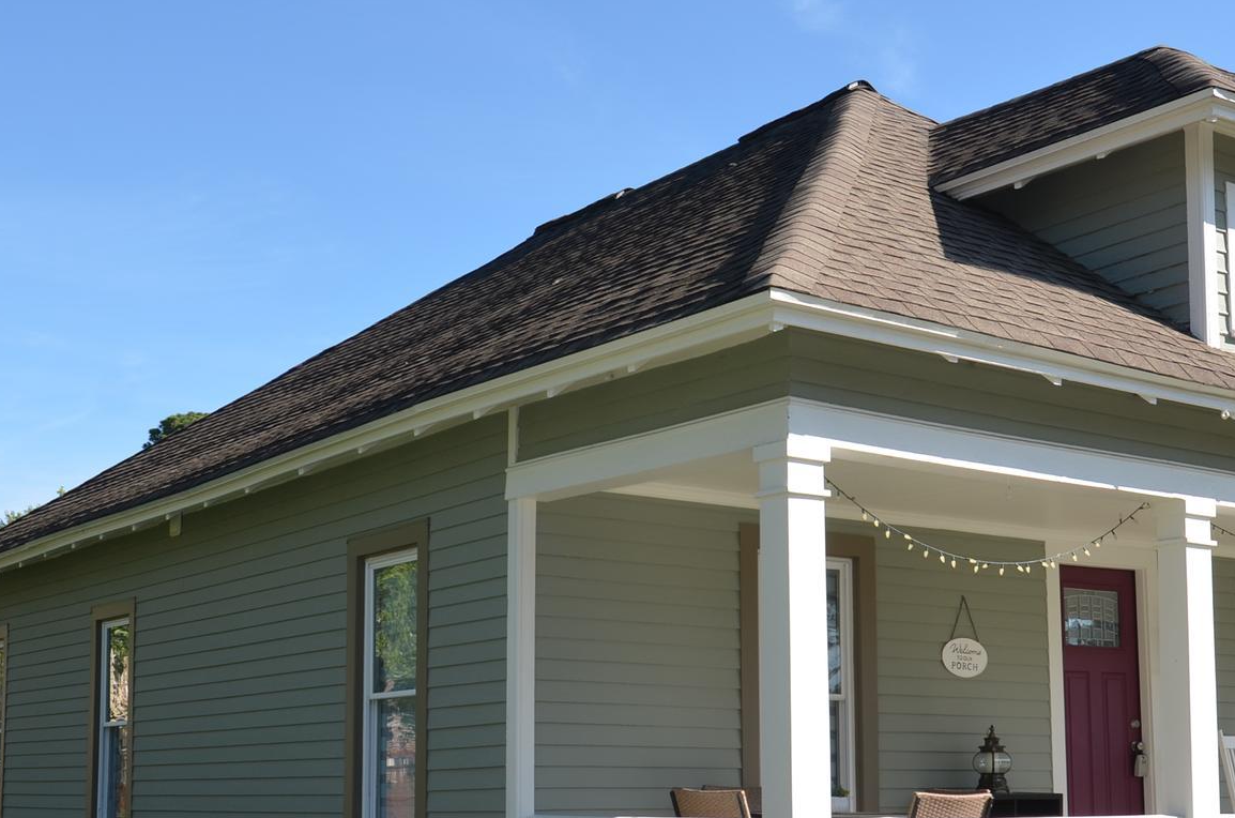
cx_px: 758
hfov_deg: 35.6
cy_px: 550
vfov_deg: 24.0
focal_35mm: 56
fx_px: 1913
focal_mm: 21
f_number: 7.1
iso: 100
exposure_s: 1/250
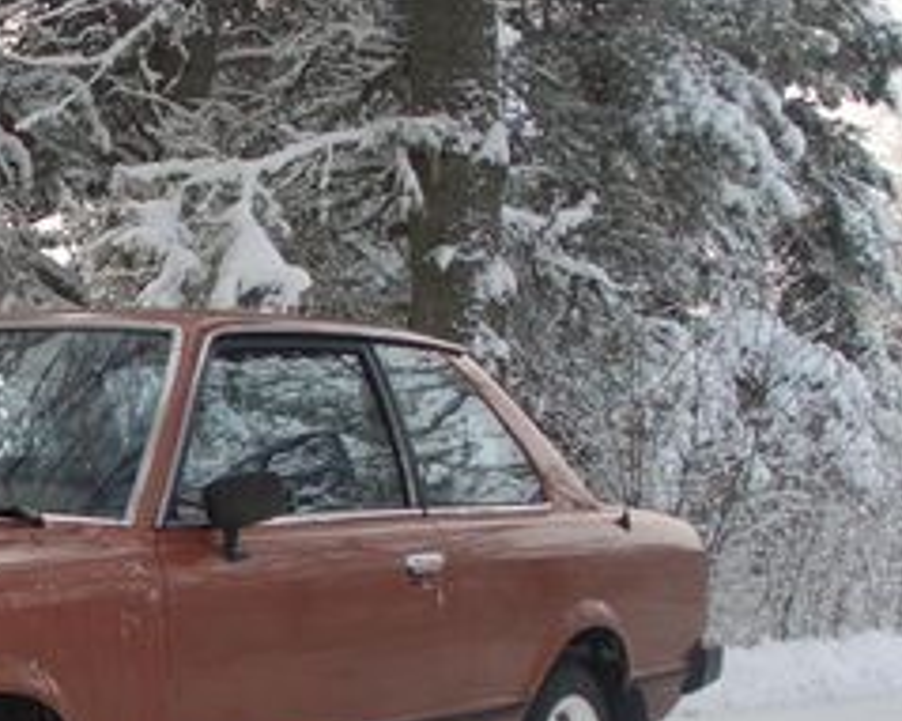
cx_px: -60
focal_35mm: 94
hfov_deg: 19.6
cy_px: 589
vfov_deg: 16.2
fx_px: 2508
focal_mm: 7.81
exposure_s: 1/100
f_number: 2.9
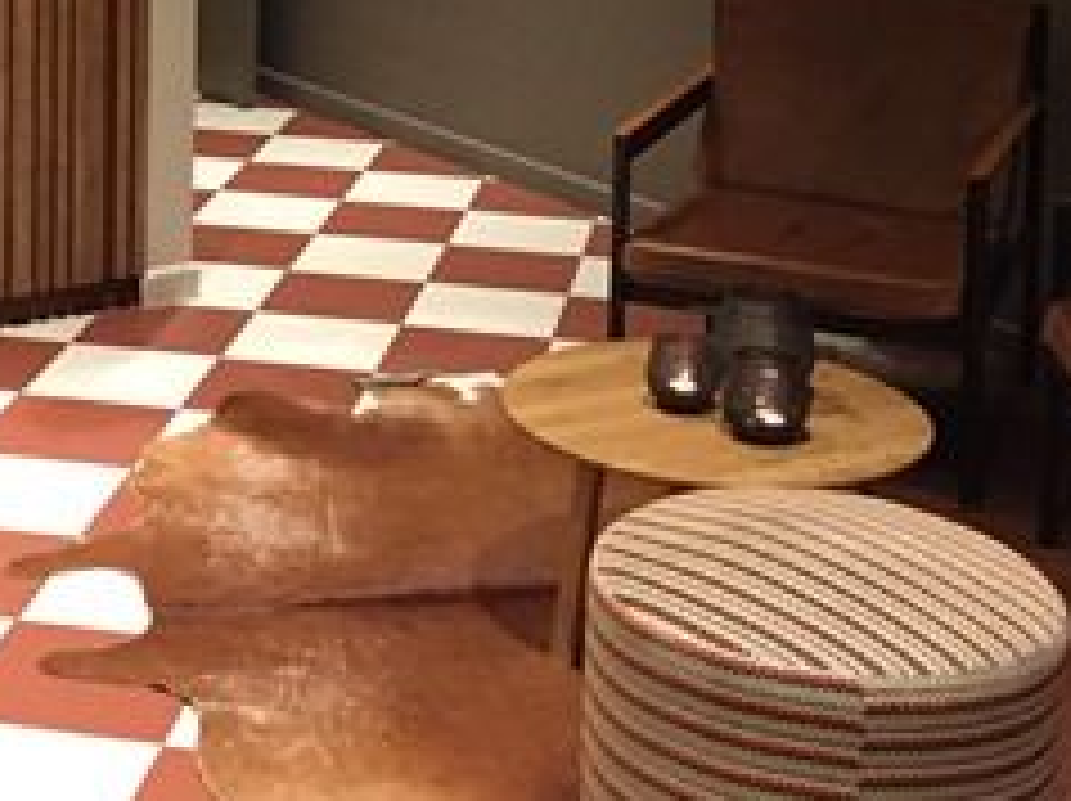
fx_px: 2411
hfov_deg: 24.7
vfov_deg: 17.8
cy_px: -189
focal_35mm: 78
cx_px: 238
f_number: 2.2
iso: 250
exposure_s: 1/33
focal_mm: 4.15
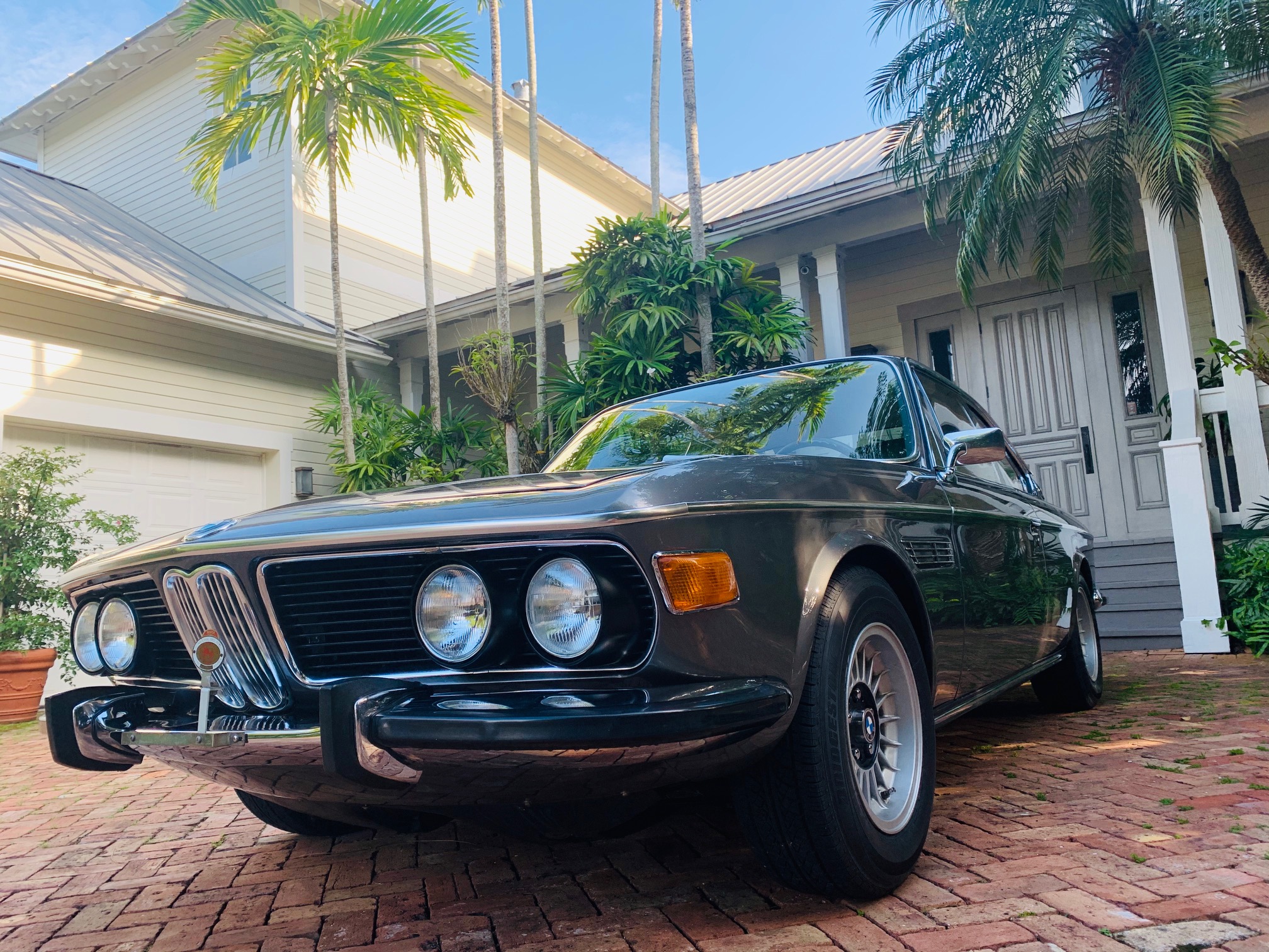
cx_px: 634
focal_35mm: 26
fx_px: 953
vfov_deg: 53.1
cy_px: 476
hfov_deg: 67.3
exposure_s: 1/234
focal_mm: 4.25
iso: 25
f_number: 1.8
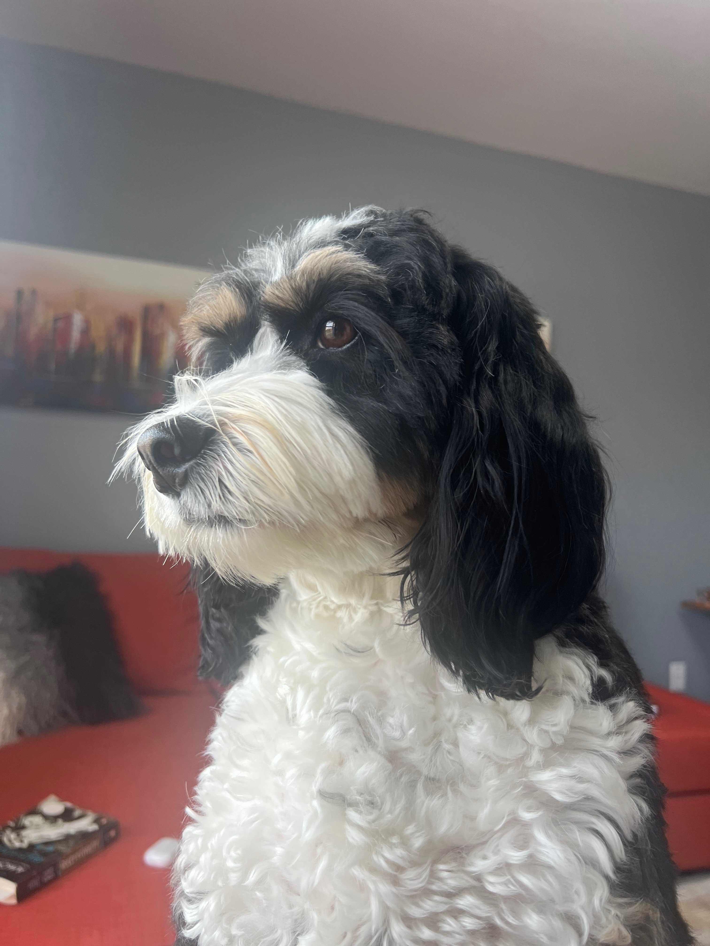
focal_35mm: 26
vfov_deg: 67.3
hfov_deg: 53.1
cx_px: 355
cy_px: 473
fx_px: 711
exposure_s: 1/120
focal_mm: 5.7
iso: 50
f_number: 1.5
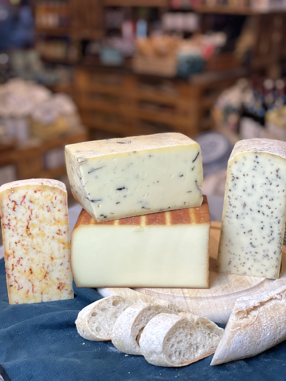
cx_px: 143
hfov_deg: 28.0
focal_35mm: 52
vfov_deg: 36.8
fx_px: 573
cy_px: 190
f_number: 2
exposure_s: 1/100
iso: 80
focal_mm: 6
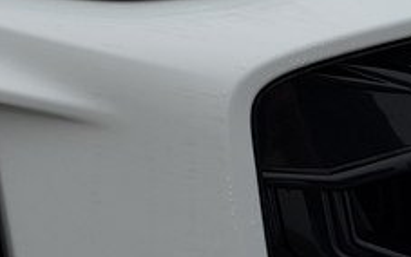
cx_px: -130
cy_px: -241
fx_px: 1849
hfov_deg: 12.3
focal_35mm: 165
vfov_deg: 7.7
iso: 80
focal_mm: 6.76
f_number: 1.78
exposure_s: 1/6024
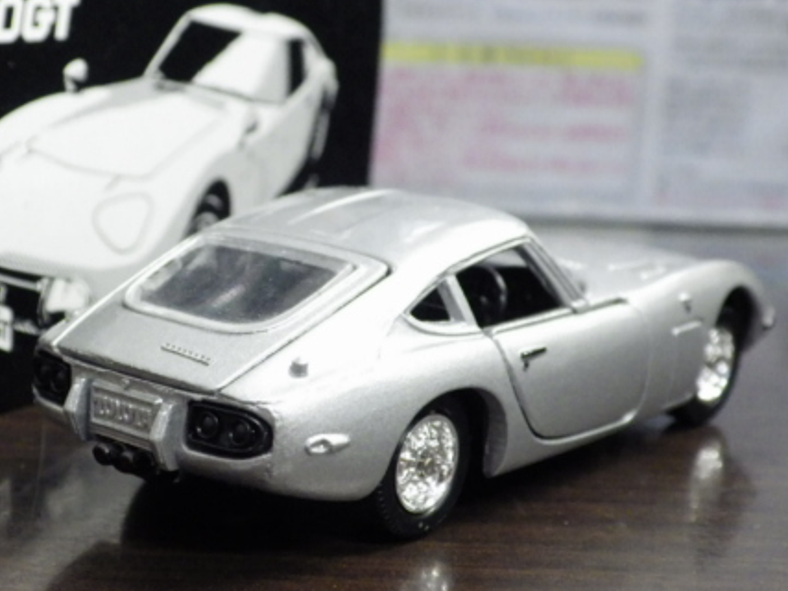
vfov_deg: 19.6
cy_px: 301
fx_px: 1707
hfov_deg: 25.7
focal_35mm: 75
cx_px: 199
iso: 800
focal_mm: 9
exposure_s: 1/25
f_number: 3.8
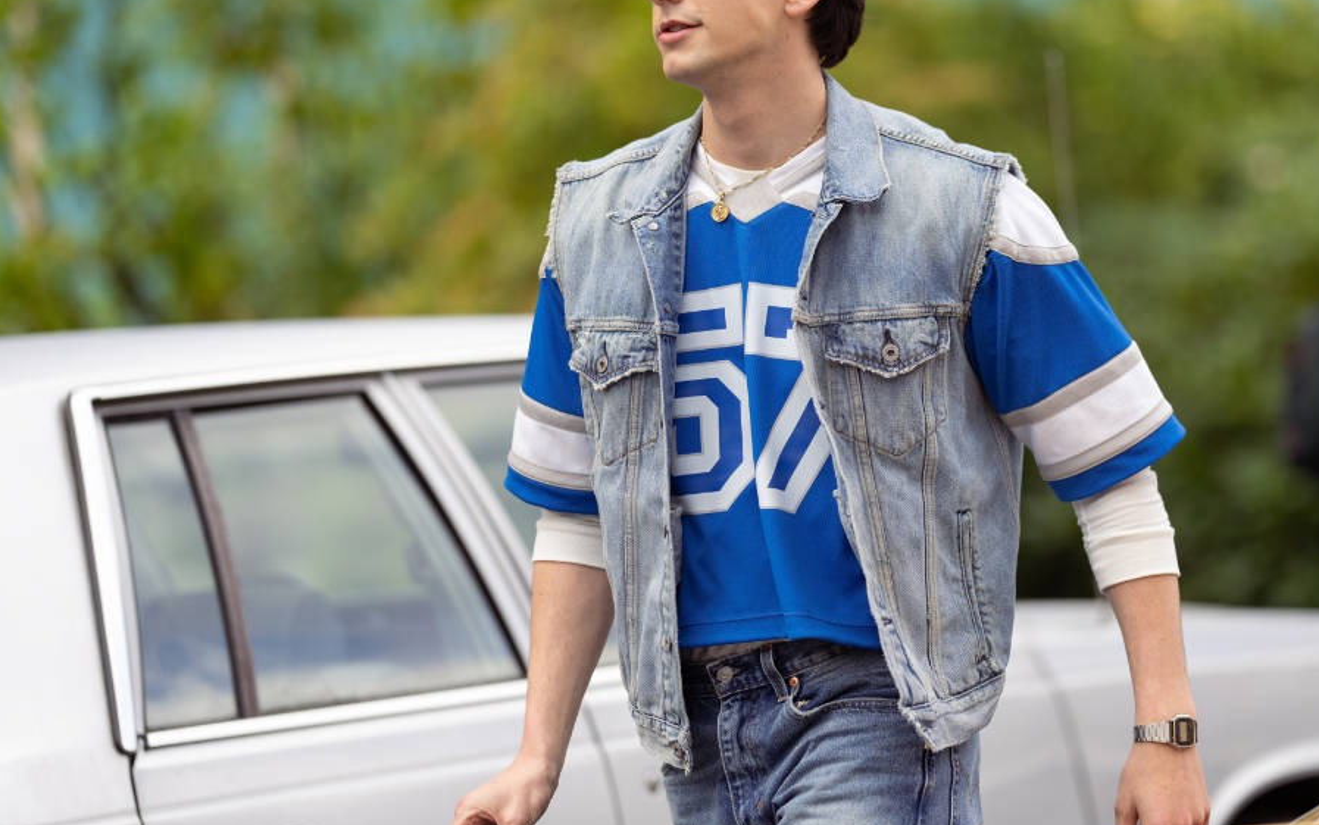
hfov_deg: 11.4
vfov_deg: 7.1
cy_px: 372
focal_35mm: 184
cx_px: 854
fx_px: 6615
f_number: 1.8
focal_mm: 135
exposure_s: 1/2500
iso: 500
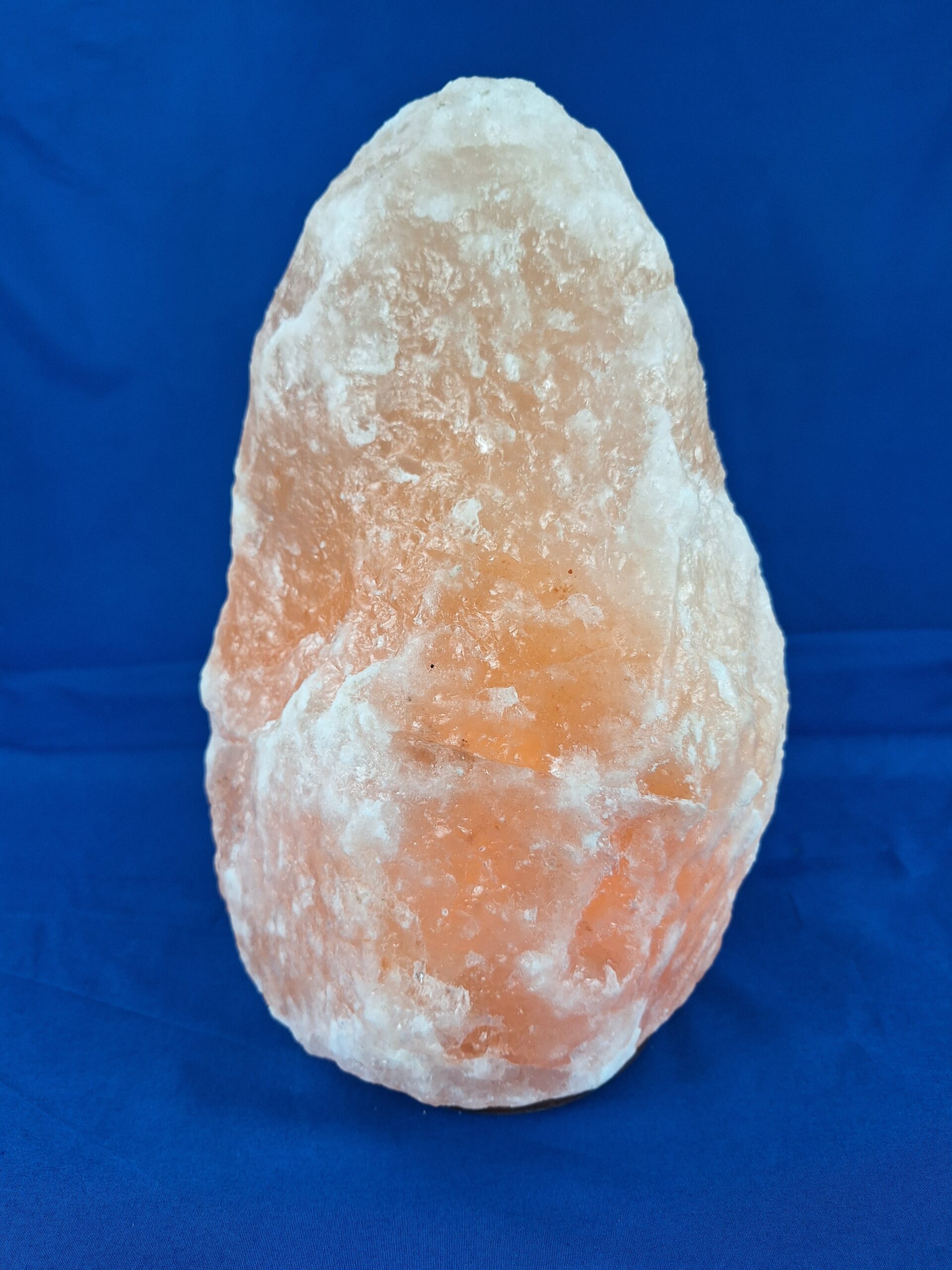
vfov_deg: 73.9
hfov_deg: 58.9
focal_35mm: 23
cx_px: 476
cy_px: 635
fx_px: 843
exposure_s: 1/122
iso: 40
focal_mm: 5.54
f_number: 1.8
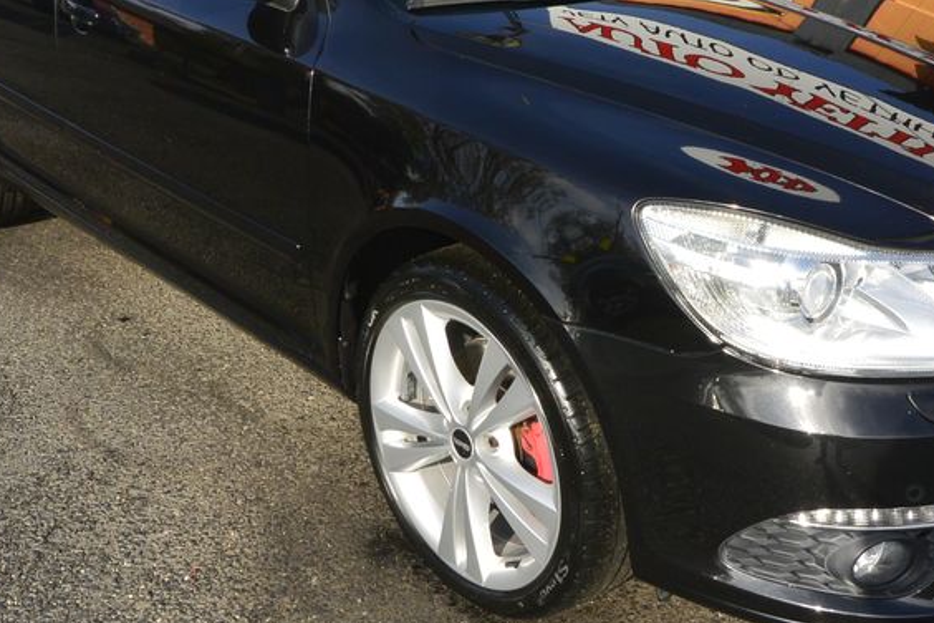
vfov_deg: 27.4
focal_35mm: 49
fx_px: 1271
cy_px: 220
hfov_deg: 39.9
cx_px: 614
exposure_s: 1/250
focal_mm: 10
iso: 160
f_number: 10
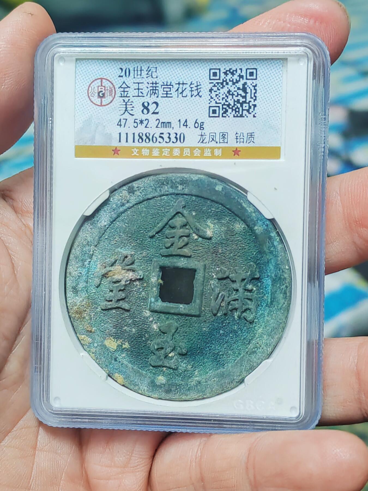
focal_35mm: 54
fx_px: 765
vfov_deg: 35.5
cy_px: 246
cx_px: 184
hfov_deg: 27.0
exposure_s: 1/33
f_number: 1.9
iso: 6400
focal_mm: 6.12
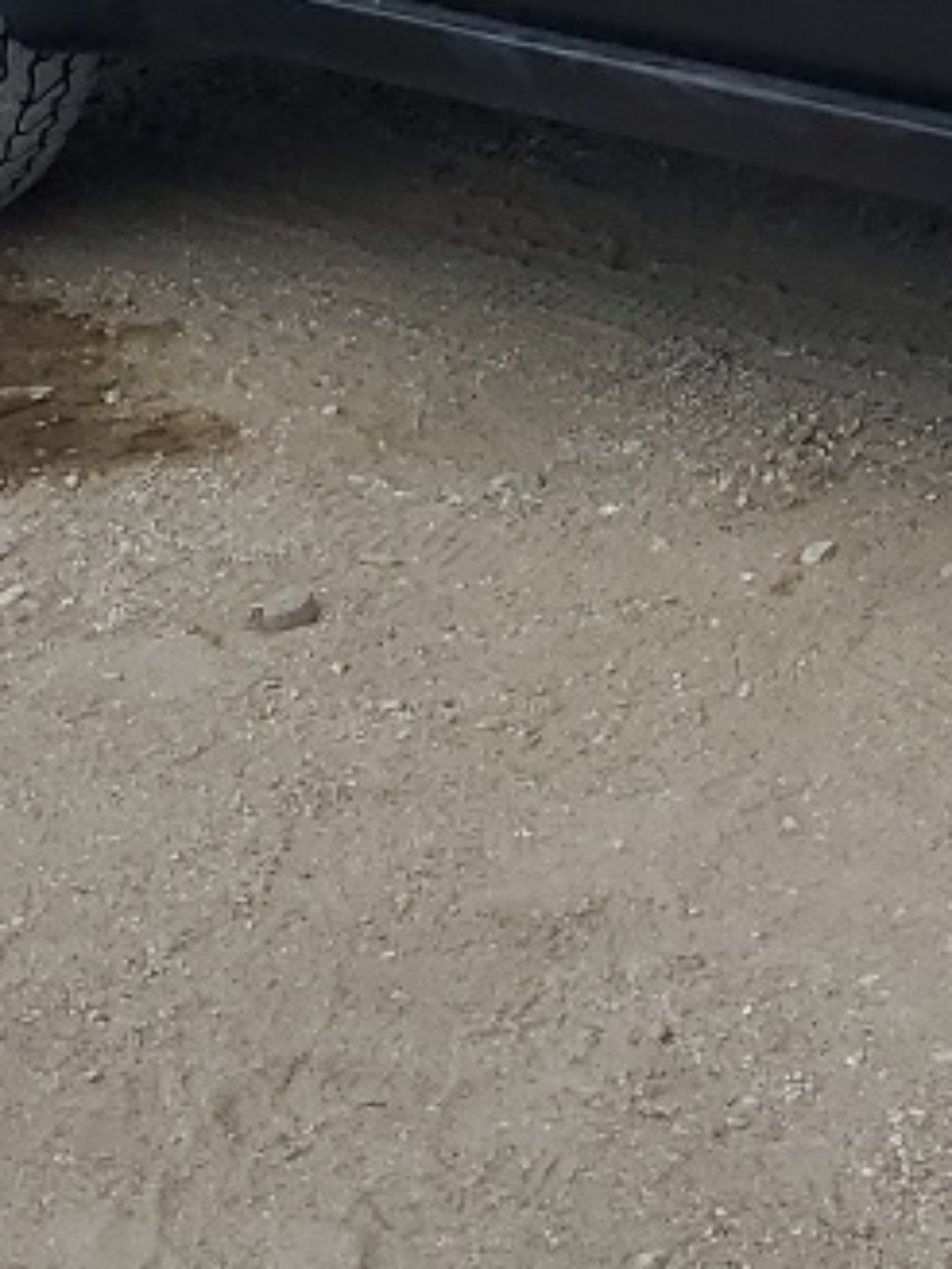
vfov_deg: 15.0
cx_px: 1885
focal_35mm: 127
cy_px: -232
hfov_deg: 10.7
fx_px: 4657
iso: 50
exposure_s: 1/2000
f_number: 1.5
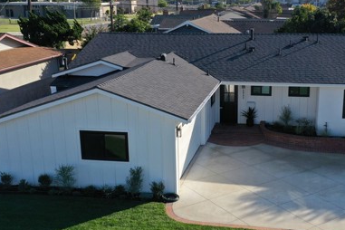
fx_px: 450
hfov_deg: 41.6
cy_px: 110
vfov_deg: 28.6
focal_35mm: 47
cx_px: 218
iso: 100
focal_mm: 10.26
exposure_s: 1/400
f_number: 5.6
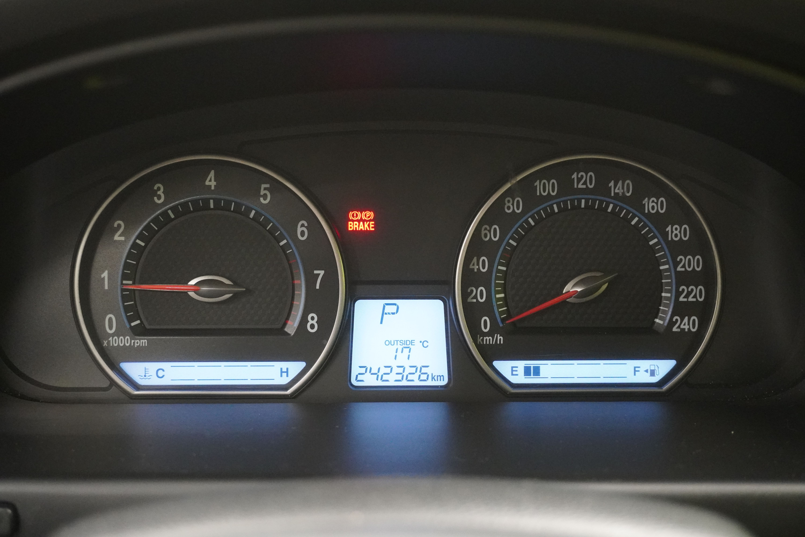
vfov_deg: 28.9
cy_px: 268
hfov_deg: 42.3
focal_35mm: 46
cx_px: 402
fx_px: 1040
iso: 6400
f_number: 5
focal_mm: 31
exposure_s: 1/50
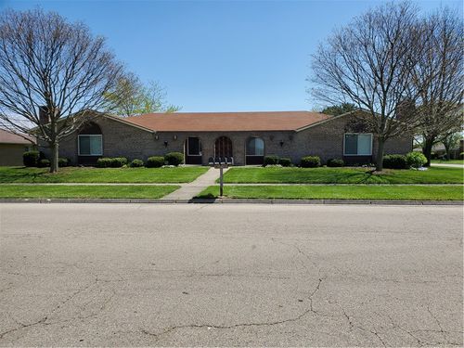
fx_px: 349
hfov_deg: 67.3
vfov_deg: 53.1
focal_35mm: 26
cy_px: 174
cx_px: 232
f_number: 2.4
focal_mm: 4.3
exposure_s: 1/1590
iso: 50
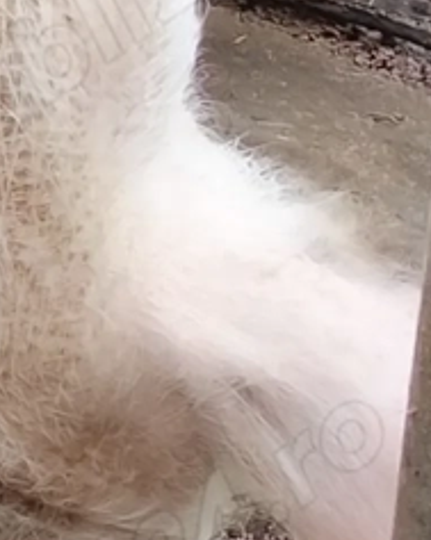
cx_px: -130
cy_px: 125
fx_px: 2109
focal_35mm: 132
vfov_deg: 14.5
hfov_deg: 11.4
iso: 64
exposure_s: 1/100
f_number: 2.2
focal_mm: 1.91
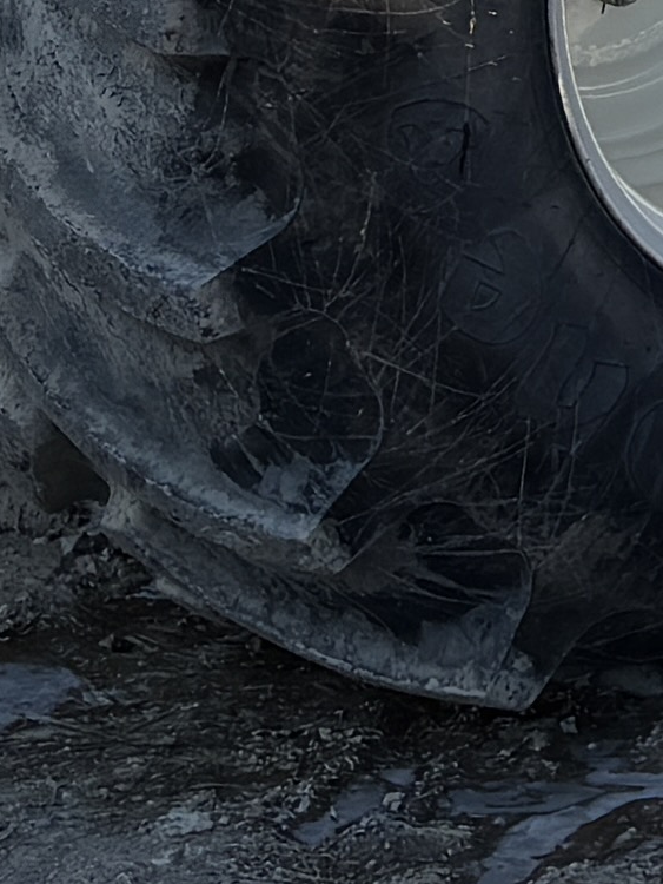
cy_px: -1266
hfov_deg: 7.3
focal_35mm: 198
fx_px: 5054
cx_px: 1209
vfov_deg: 9.0
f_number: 1.6
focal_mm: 5.96
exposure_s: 1/2513
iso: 50
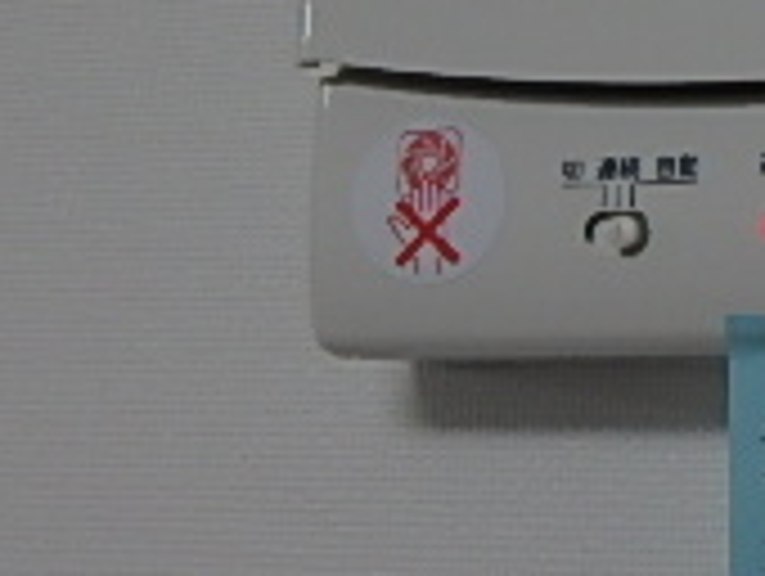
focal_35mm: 79
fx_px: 1748
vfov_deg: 17.7
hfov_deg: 22.7
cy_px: -144
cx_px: 914
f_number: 3.5
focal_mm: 3.7
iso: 200
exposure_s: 1/60
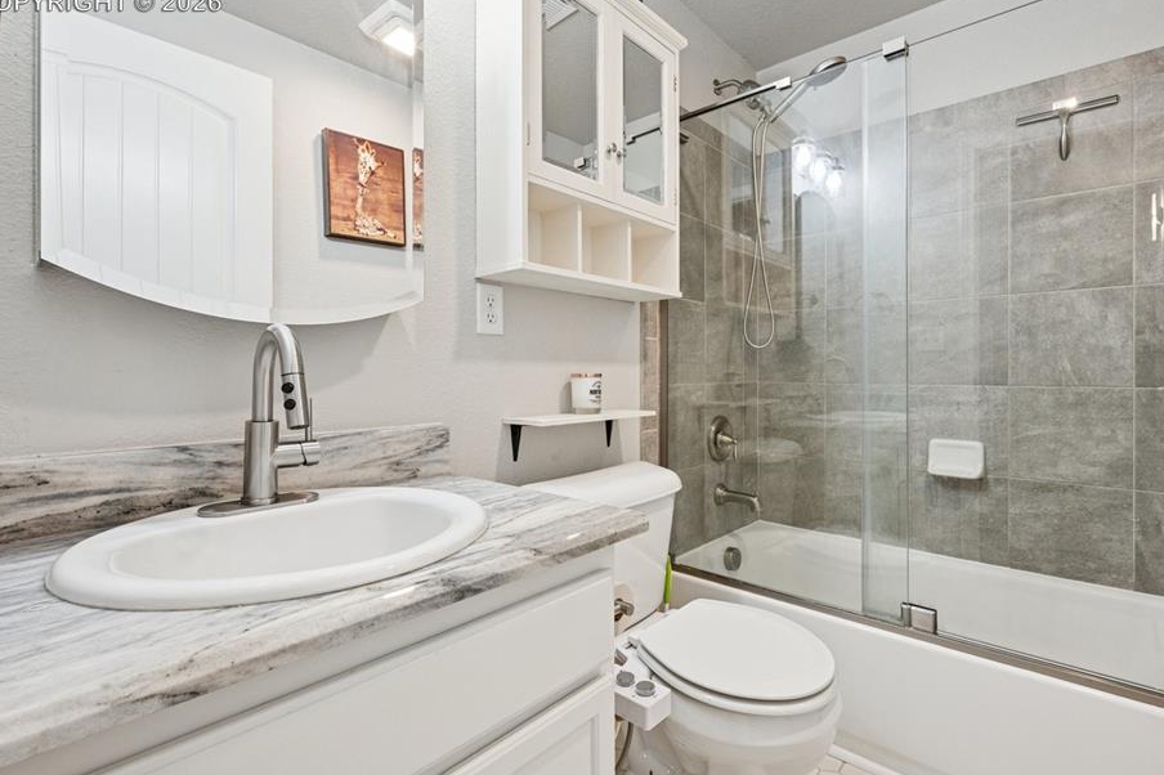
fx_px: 549
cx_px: 628
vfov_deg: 70.4
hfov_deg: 93.1
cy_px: 380
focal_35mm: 17
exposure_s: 1/8
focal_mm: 15
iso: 800
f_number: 11
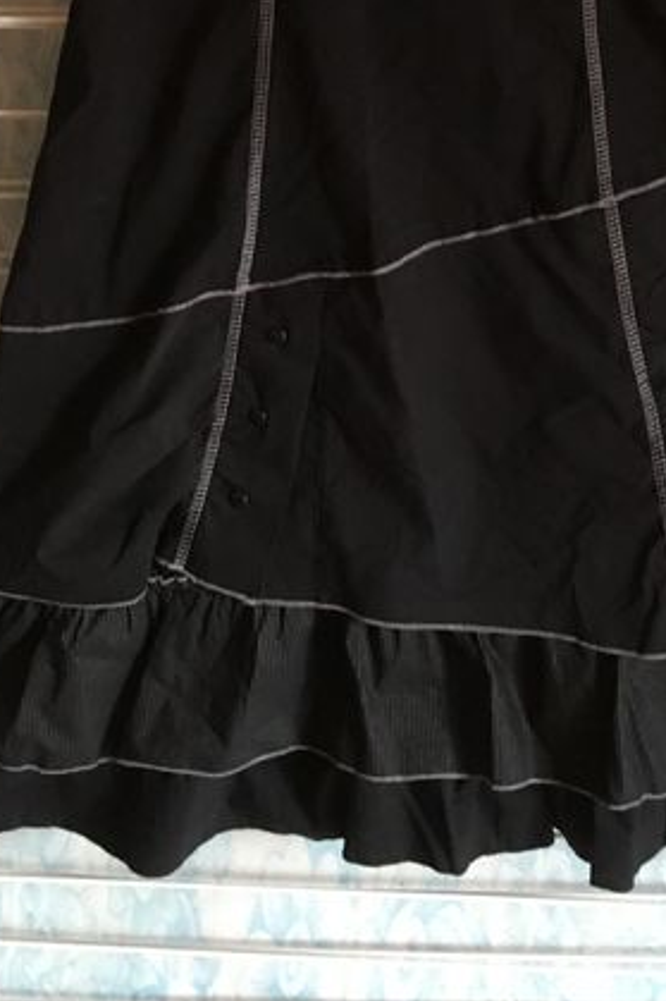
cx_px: 401
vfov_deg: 26.1
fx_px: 1999
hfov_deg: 18.9
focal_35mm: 72
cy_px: -76
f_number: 2.2
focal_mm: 4.15
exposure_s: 1/33
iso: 125
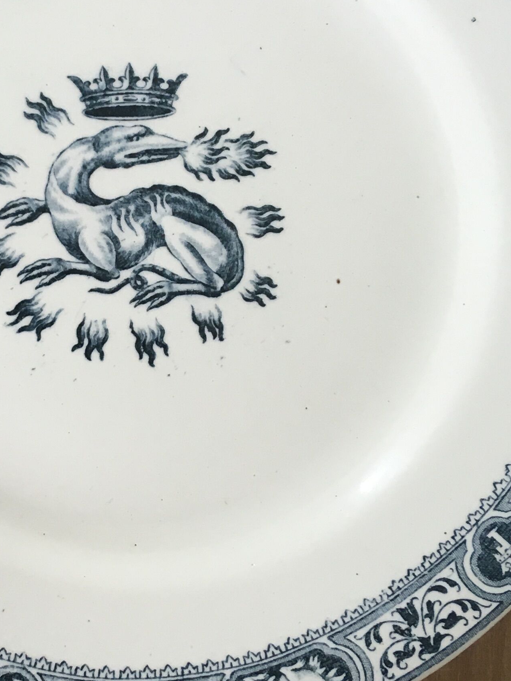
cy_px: 292
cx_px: 83
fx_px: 1358
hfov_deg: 21.0
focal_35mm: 69
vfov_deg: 28.1
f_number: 2.2
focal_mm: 4.15
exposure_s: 1/33
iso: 100
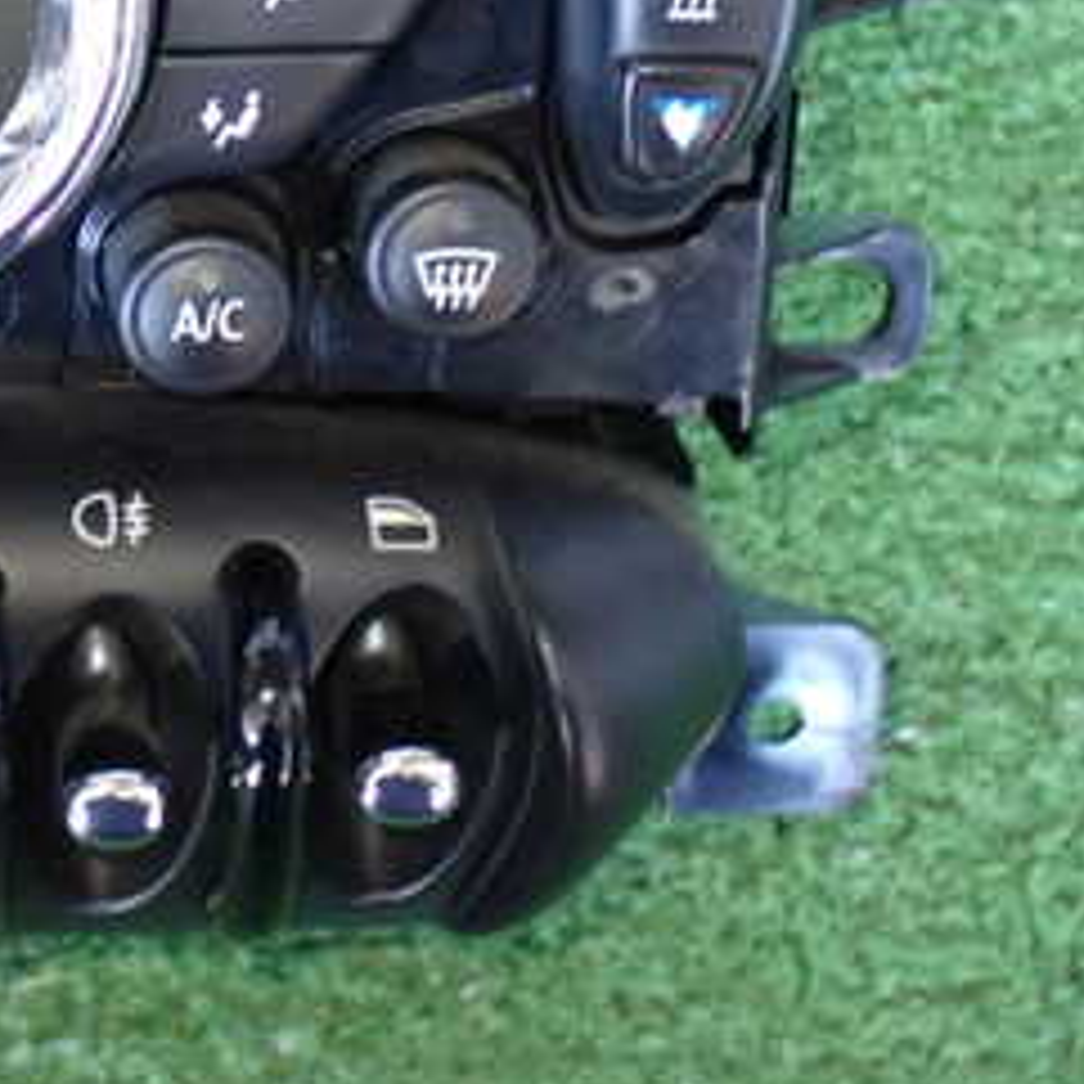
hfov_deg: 15.3
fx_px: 3897
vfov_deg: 15.8
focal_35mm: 110
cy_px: 252
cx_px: -207
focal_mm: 9.01
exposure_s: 1/25
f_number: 3.2
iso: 800
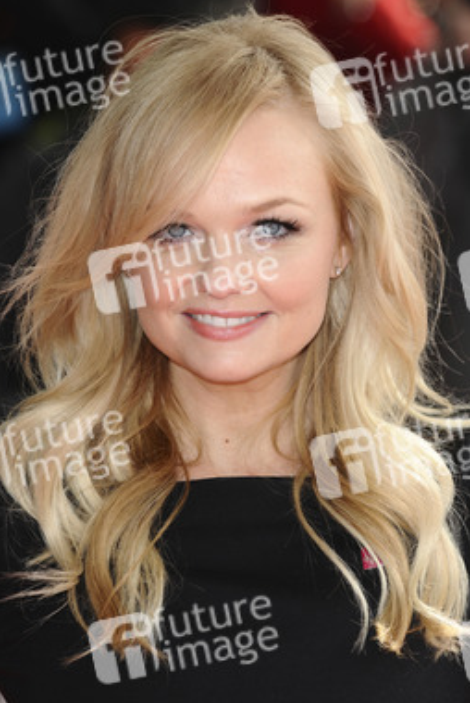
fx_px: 4780
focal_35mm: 245
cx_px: 238
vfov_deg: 8.4
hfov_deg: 5.6
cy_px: 363
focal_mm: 155
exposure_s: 1/200
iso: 200
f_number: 4.5
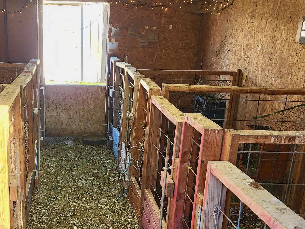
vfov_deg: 38.7
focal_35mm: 37
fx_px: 326
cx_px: 91
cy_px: 122
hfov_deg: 48.9
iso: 80
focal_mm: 6.4
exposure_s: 1/180
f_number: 1.8
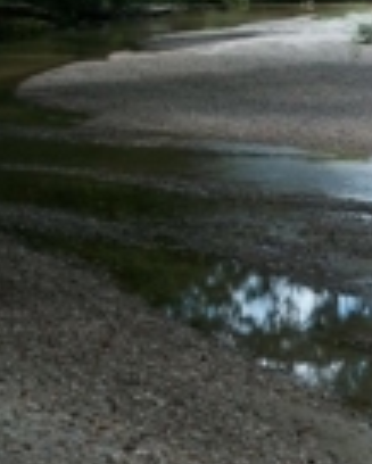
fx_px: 1265
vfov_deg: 20.6
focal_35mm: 92
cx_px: 338
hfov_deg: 16.5
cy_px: 355
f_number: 2.9
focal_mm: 5.7
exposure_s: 1/800
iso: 80
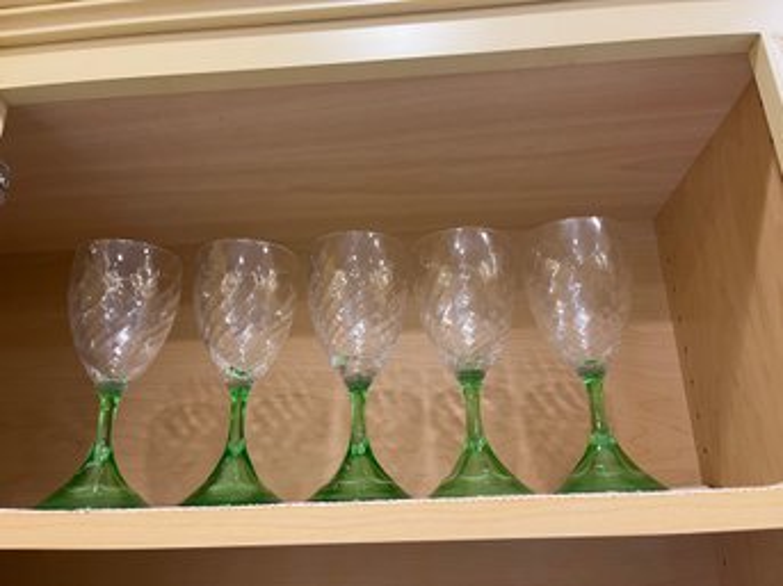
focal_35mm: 26
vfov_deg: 53.0
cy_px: 293
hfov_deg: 67.3
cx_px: 392
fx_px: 588
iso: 125
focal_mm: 5.1
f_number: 1.6
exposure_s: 1/60
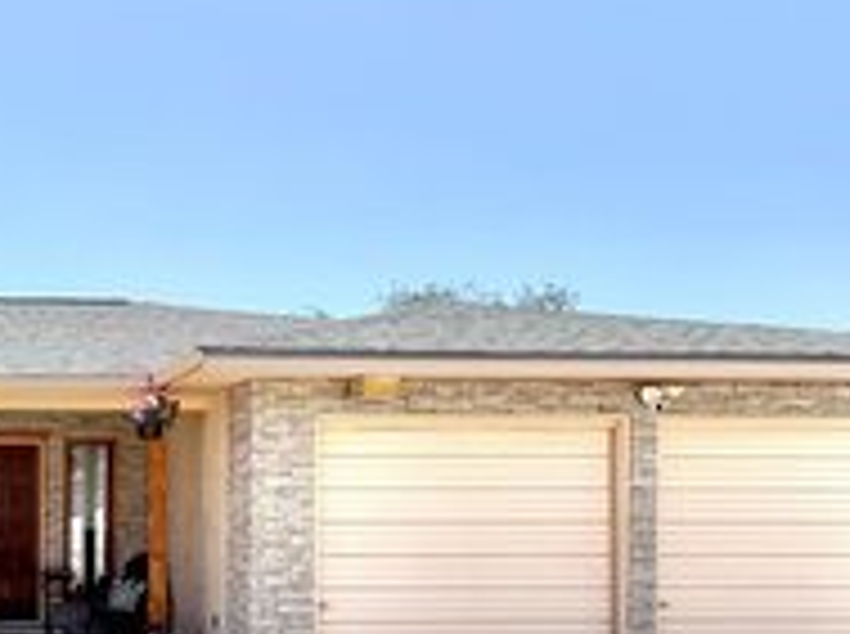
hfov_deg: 42.5
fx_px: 931
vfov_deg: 36.1
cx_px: 4
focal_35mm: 38
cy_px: 526
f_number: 2.2
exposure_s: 1/1033
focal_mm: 2.22
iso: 20
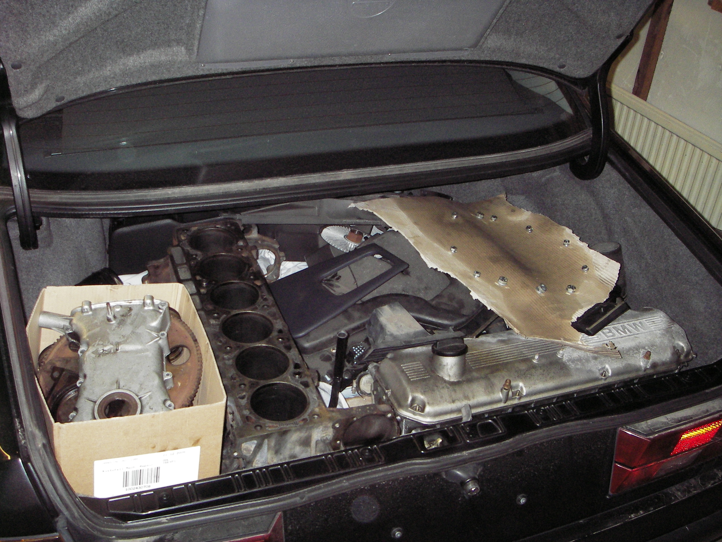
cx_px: 361
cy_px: 271
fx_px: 793
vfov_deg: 37.7
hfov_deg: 49.0
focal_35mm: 38
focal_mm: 6.3
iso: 200
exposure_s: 1/30
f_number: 3.3
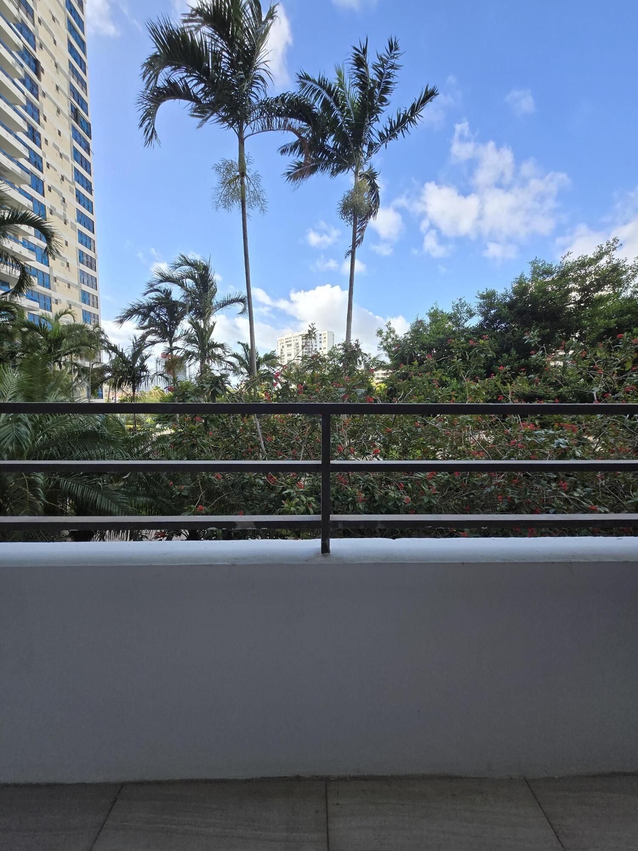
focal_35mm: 13
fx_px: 319
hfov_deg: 89.9
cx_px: 319
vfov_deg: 106.2
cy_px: 426
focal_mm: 1.7
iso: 25
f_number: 2.2
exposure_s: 1/466
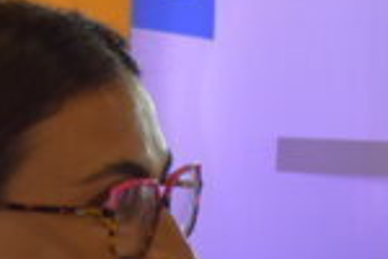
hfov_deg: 6.2
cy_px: 423
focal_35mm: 329
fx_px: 3546
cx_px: 577
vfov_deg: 4.1
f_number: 4.5
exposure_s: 1/60
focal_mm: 38
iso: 400
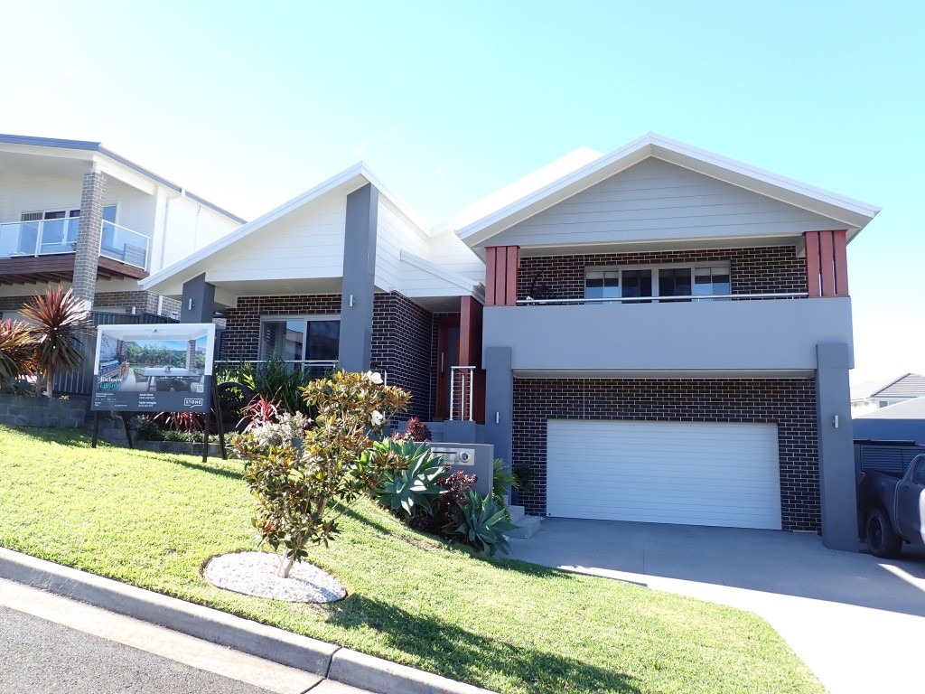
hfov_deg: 69.4
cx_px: 462
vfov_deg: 54.9
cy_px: 347
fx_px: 668
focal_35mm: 25
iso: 100
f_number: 2.8
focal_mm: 4.5
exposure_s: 1/320
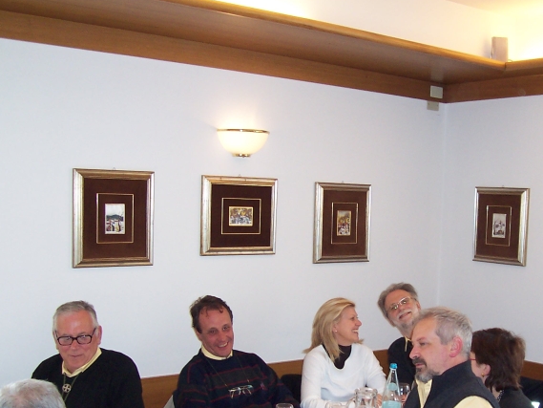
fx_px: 816
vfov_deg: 27.8
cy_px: 282
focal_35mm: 52
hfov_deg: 36.3
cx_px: 374
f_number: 2.8
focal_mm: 5.6
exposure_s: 1/60
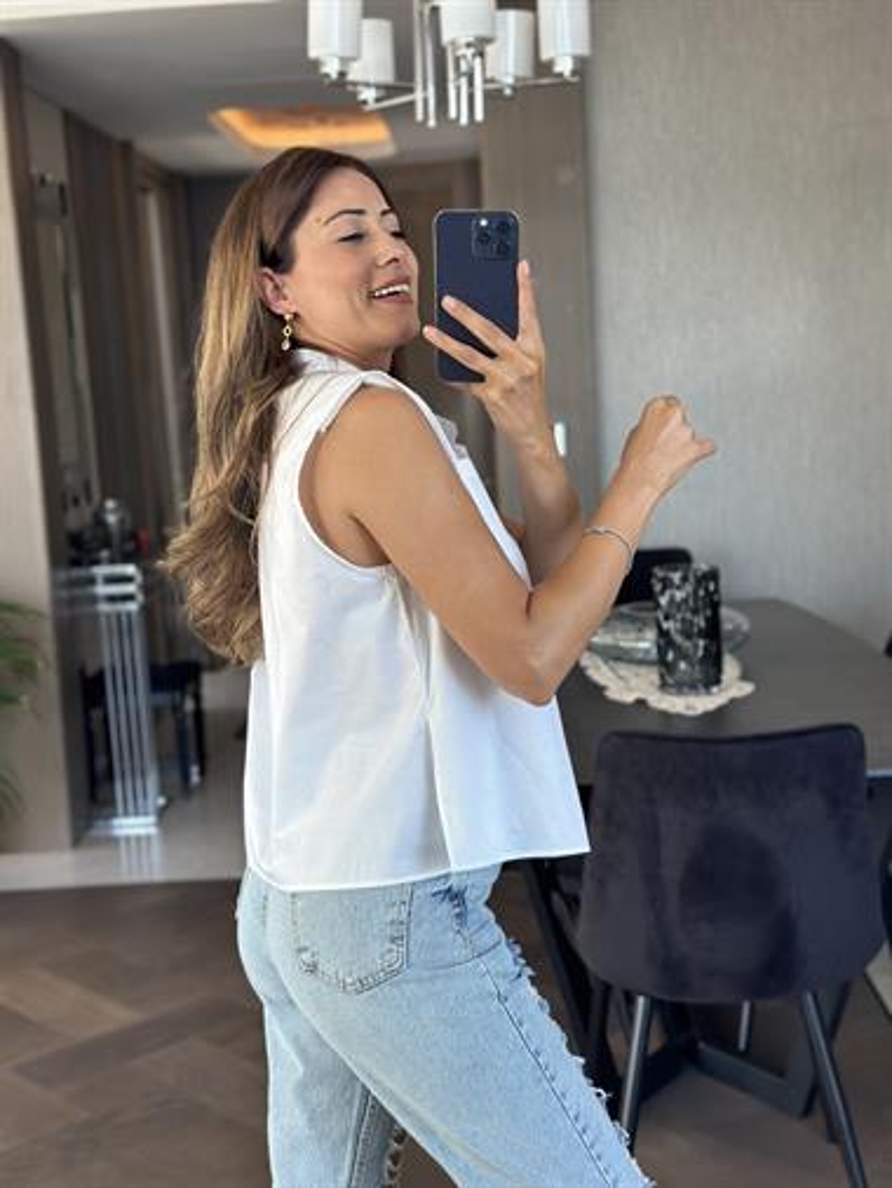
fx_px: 1648
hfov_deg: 30.3
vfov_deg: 39.6
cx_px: 446
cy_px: 594
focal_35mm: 48
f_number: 1.78
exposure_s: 1/150
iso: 160
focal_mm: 6.86
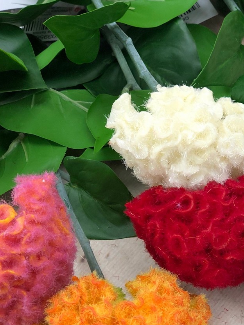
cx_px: 200
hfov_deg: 14.7
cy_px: 233
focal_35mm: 100
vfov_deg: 19.5
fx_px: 940
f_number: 2.4
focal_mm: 6
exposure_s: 1/50
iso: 25
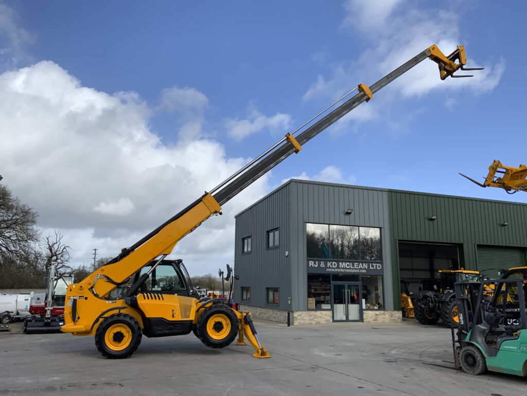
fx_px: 442
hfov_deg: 61.7
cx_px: 264
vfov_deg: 48.2
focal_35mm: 29
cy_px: 198
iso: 16
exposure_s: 1/1786
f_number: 1.8
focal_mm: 3
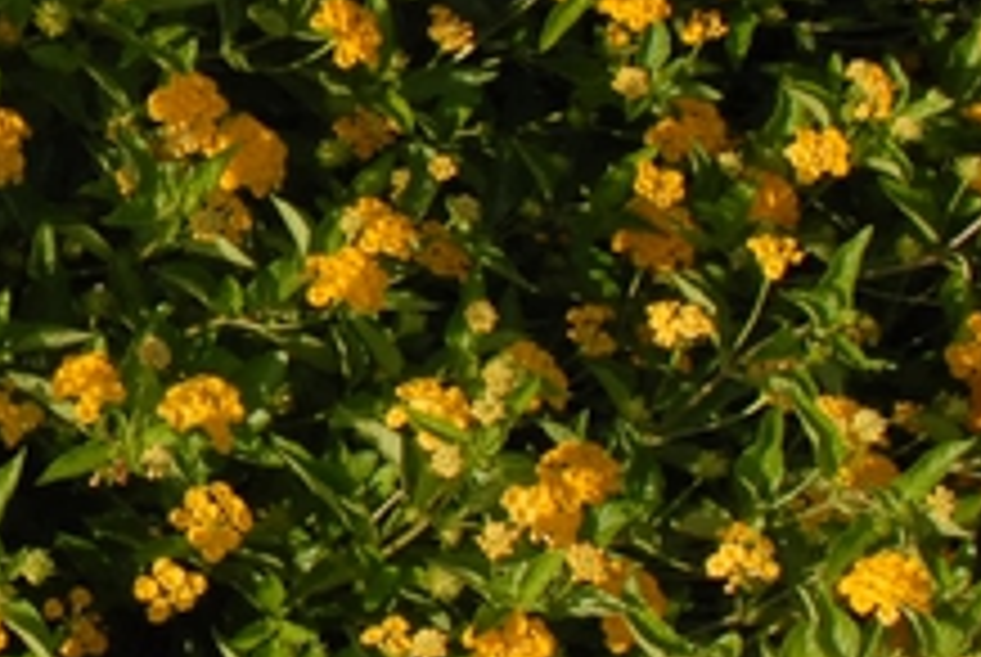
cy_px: 119
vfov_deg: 7.0
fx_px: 5375
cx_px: -513
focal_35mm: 197
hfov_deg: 10.1
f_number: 9
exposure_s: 1/320
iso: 400
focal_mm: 28
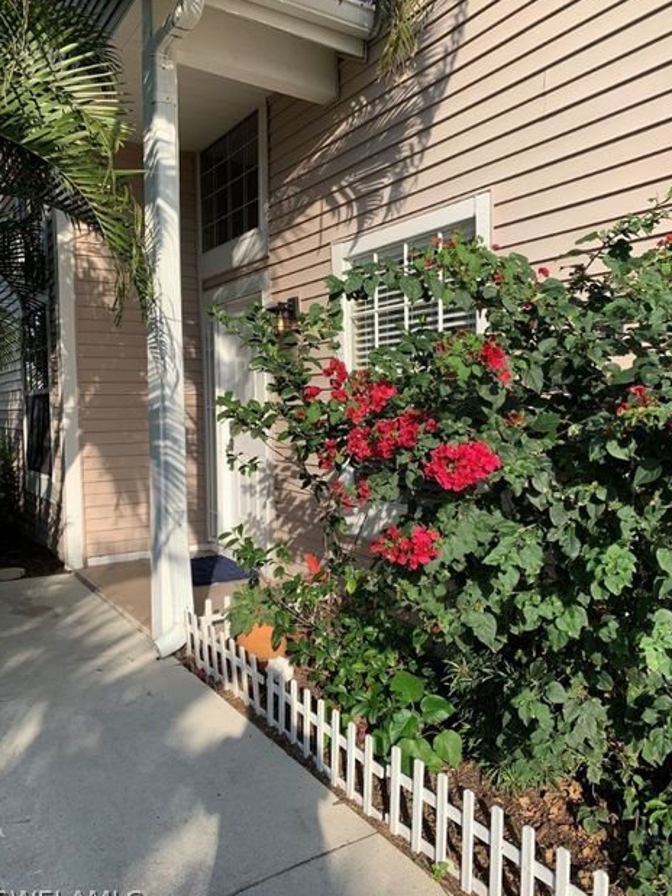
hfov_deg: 49.7
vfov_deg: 63.4
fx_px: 725
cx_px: 348
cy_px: 439
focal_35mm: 28
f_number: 1.8
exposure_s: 1/1350
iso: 25
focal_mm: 4.25
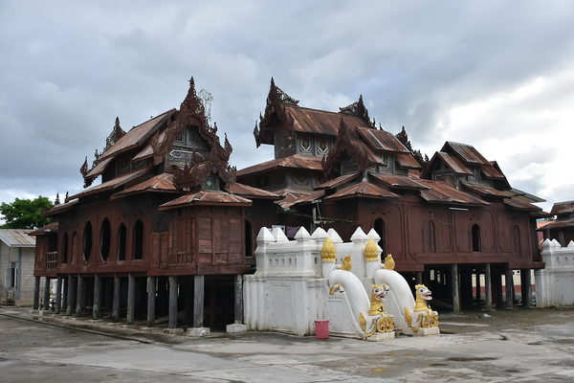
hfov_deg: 49.6
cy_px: 192
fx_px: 622
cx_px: 287
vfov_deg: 34.2
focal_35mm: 39
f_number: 4.5
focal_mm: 26
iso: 400
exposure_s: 1/1000
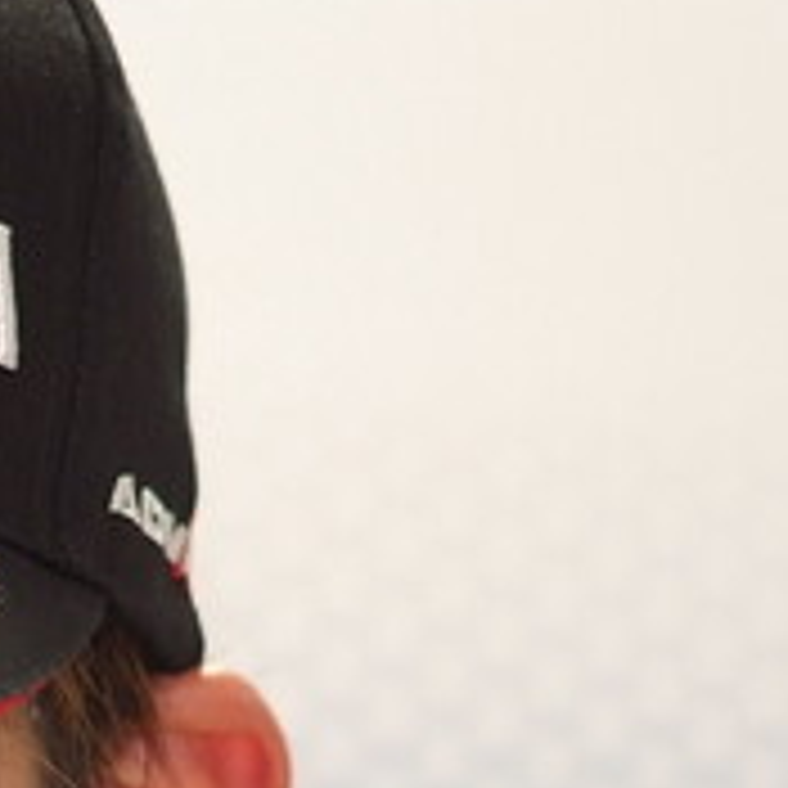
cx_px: -567
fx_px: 24312
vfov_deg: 1.9
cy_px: 1049
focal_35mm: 944
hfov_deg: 1.9
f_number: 2.8
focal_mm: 180
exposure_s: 1/125
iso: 800
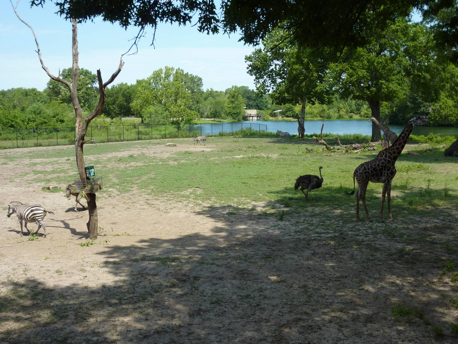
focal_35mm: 45
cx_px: 229
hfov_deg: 42.1
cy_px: 172
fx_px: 595
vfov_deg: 32.2
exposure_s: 1/500
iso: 100
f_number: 3.7
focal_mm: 7.3
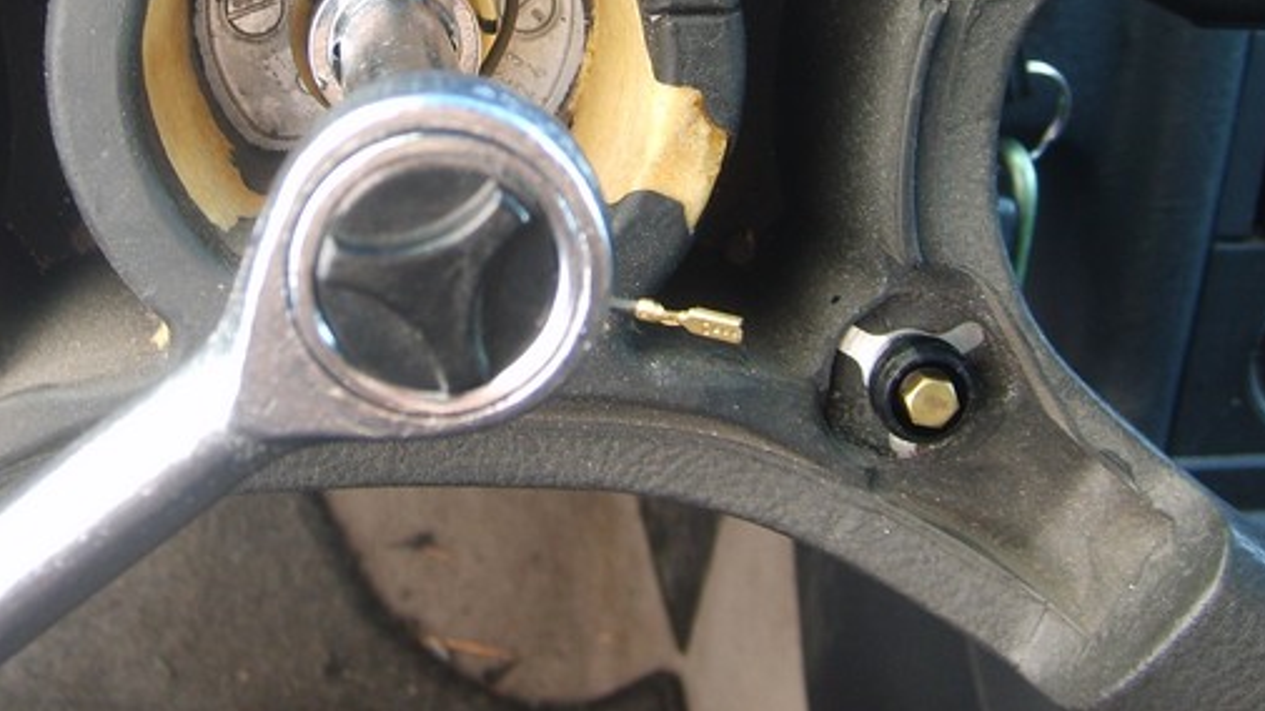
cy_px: 15
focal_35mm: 58
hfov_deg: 35.7
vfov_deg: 20.1
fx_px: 1945
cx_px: 438
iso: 50
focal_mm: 5.8
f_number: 2.8
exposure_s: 1/45
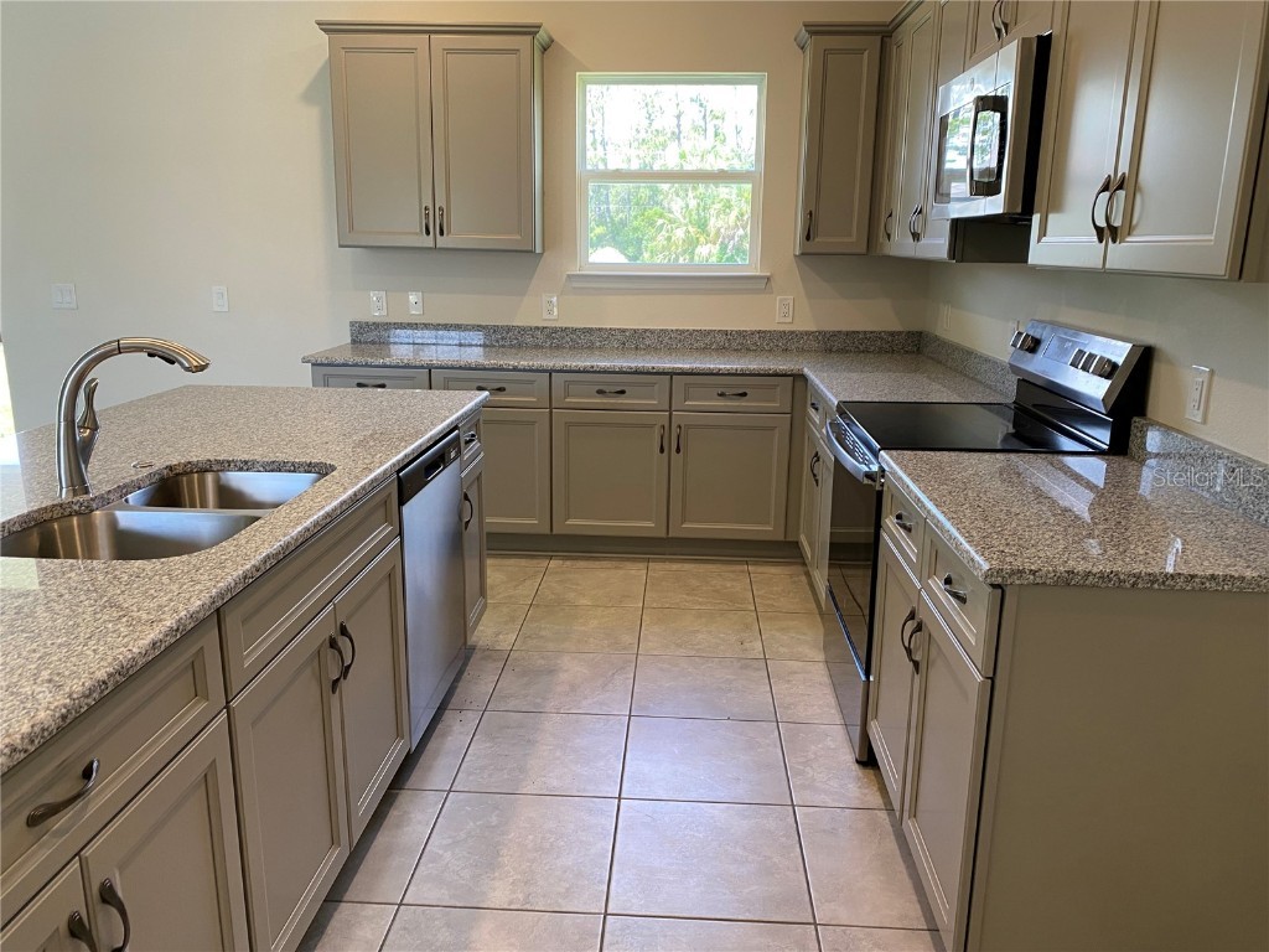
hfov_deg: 67.3
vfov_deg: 53.1
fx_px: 953
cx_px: 634
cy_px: 476
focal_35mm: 26
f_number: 1.8
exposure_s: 1/60
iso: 80
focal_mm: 4.25
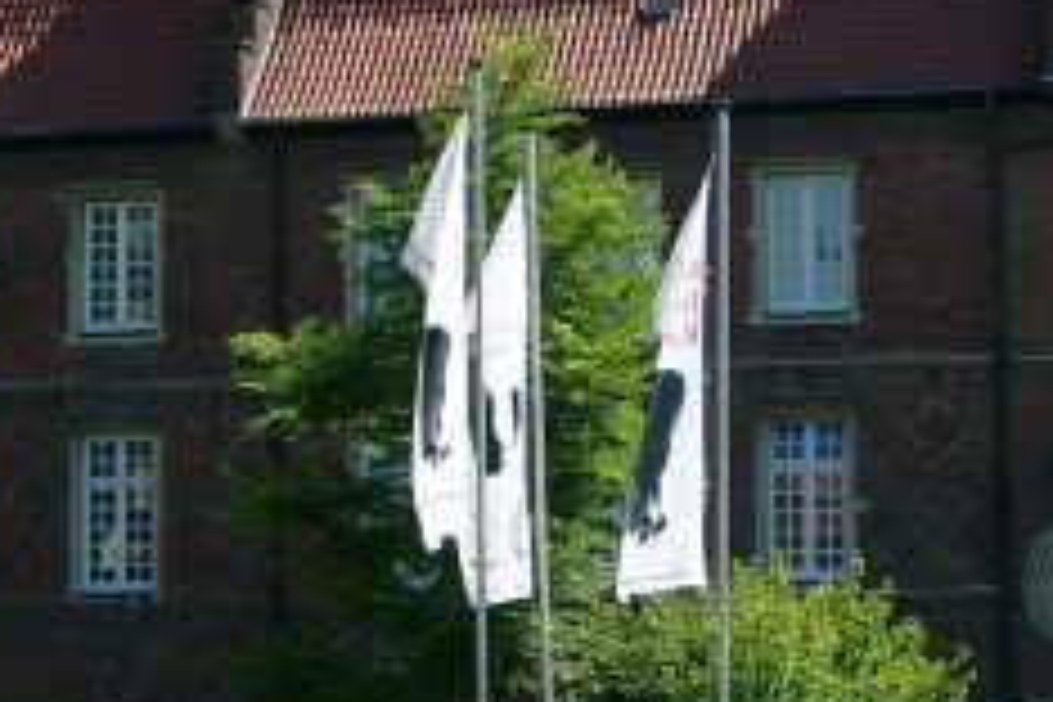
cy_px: 171
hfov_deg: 16.9
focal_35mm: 121
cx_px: 662
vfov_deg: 11.3
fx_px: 3539
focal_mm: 7.13
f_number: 4
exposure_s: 1/493
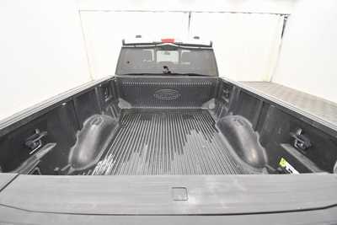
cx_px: 168
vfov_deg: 77.4
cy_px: 112
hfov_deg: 100.4
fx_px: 140
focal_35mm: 15
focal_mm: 10
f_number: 4.5
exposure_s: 1/125
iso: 1600
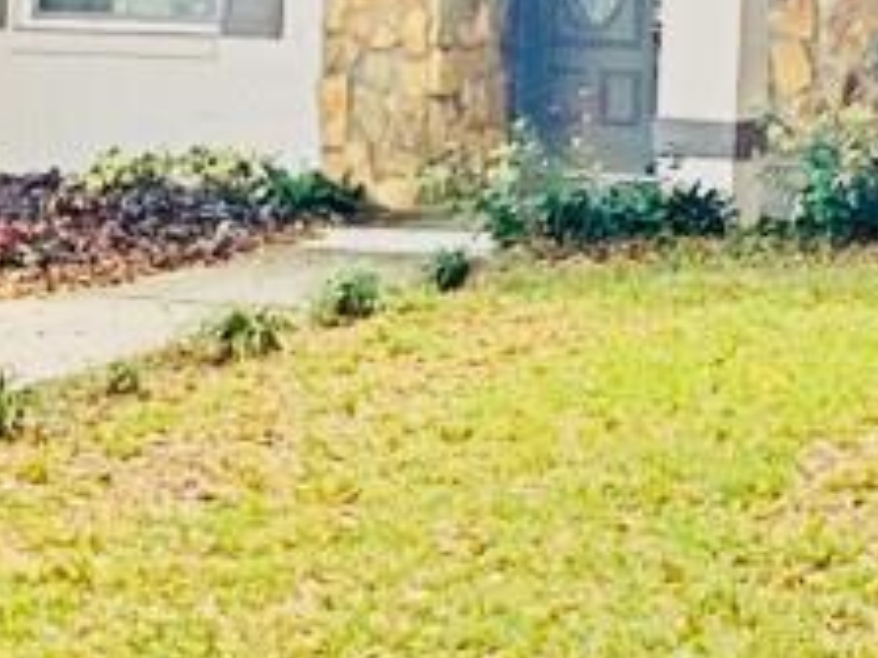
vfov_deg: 11.1
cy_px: 47
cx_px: 673
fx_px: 3372
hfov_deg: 14.8
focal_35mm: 133
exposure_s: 1/605
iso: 25
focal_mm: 4.15
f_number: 2.2
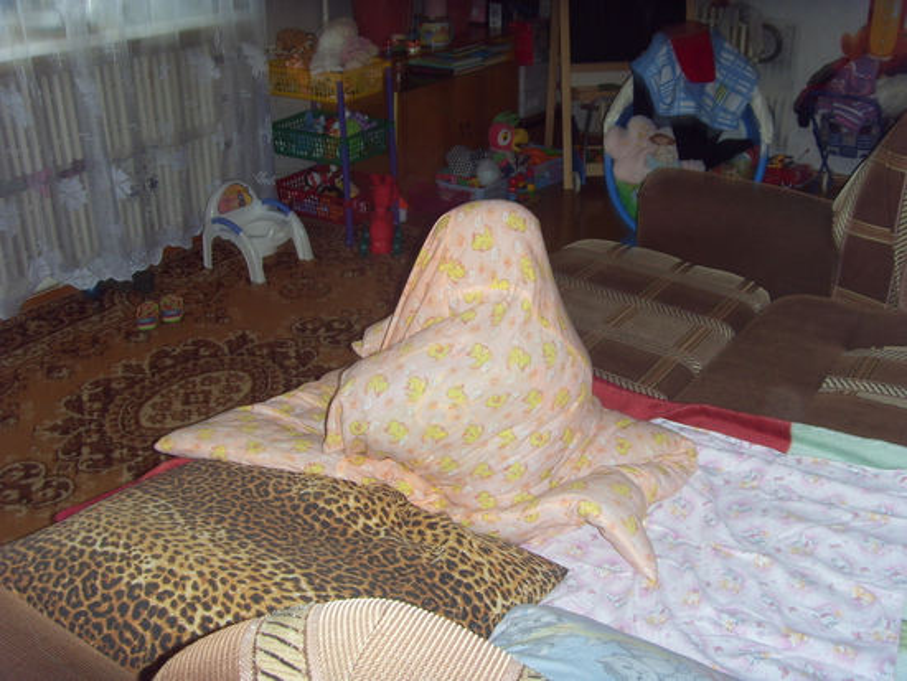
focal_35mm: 39
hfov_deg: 47.8
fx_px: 1022
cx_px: 454
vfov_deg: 36.8
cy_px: 340
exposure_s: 1/45
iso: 100
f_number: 3.5
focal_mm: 6.6
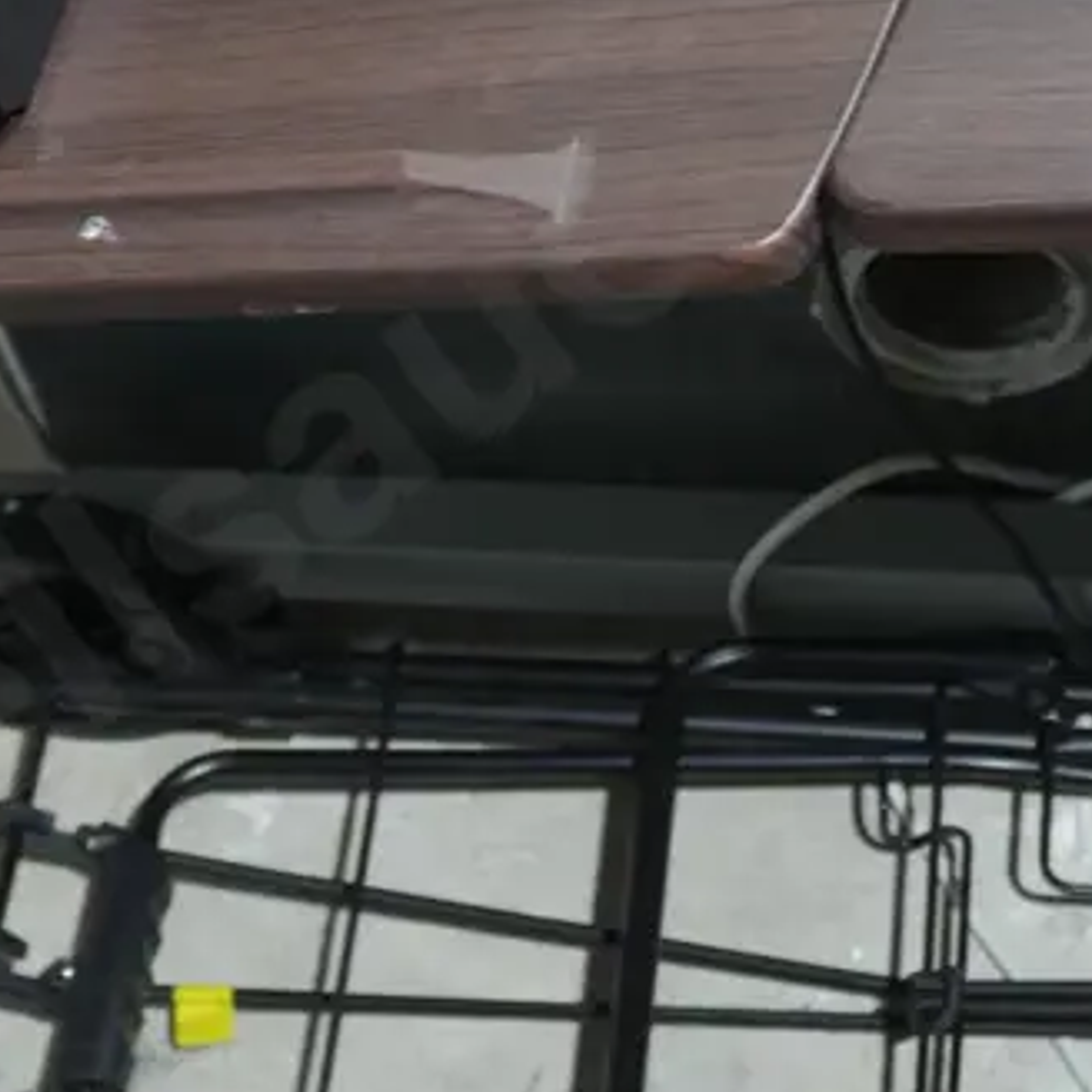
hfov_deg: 16.6
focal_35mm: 105
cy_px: 331
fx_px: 3747
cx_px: 503
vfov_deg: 16.5
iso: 500
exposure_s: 1/60
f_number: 4.1
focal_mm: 19
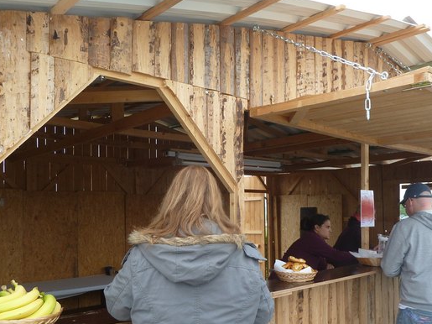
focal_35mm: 34
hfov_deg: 54.0
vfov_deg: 41.4
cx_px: 207
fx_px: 424
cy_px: 209
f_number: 3.3
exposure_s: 1/80
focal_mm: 4.1
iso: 80
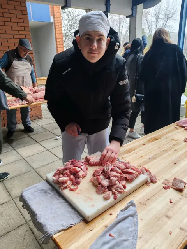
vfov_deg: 65.3
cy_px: 124
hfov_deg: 51.4
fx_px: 194
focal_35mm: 27
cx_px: 94
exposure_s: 1/100
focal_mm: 6.12
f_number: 1.9
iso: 125
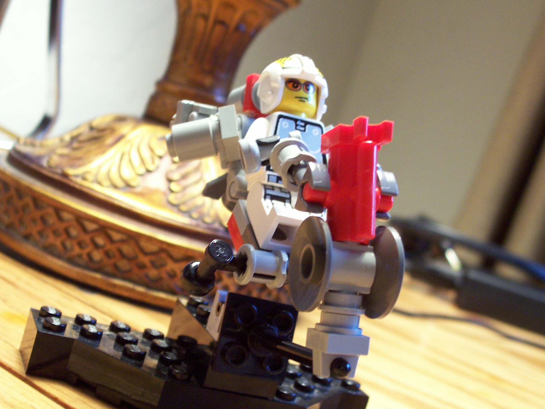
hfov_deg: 32.7
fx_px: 929
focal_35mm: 59
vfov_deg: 24.8
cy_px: 191
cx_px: 266
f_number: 3.2
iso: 160
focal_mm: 8.7
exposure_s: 1/15
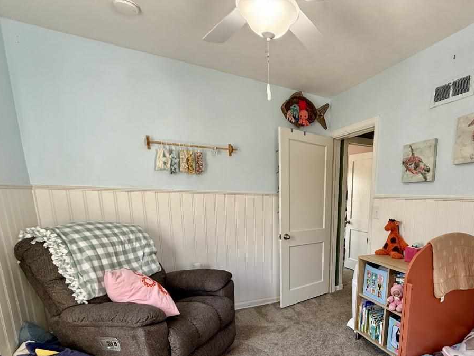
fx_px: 274
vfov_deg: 63.3
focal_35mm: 20
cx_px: 324
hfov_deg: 78.5
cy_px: 253
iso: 160
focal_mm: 2.22
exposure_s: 1/99
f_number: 2.2
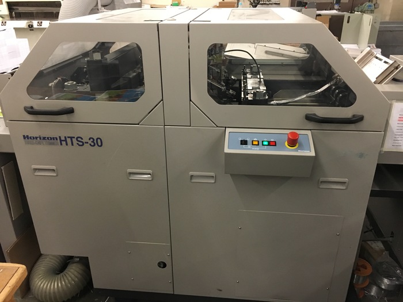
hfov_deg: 61.7
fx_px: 338
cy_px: 151
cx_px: 202
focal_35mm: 29
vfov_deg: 48.2
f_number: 2.2
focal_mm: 4.15
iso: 200
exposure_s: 1/30
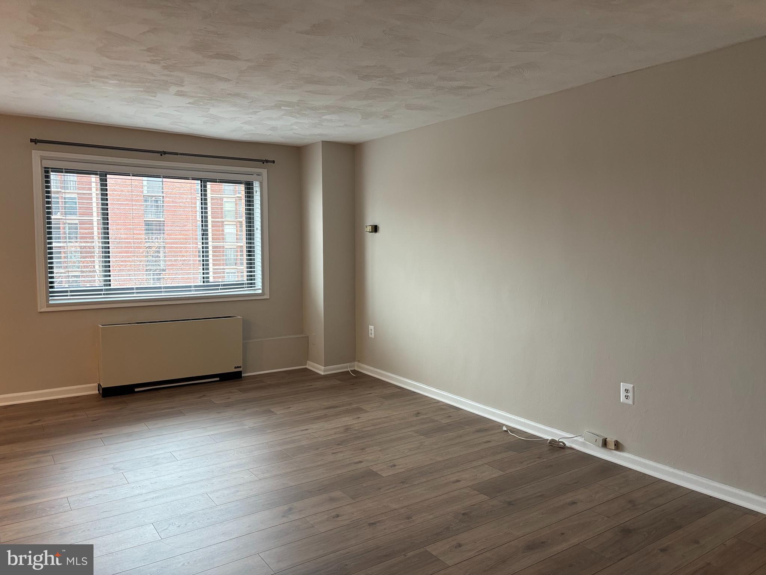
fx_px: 575
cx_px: 383
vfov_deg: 53.1
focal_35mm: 26
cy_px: 288
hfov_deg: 67.3
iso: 125
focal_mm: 5.96
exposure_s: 1/60
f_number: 1.6
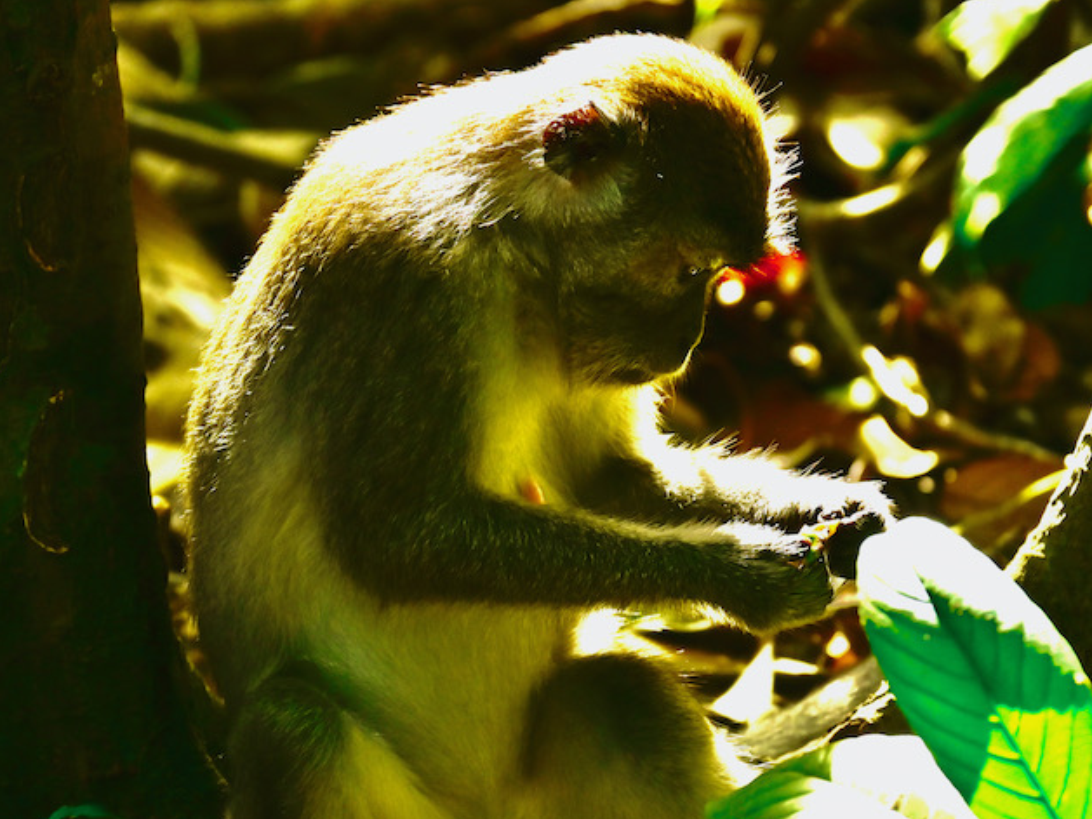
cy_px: 463
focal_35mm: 448
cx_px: 544
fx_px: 14125
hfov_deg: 4.4
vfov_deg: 3.3
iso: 400
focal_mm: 195
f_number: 5.6
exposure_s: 1/125
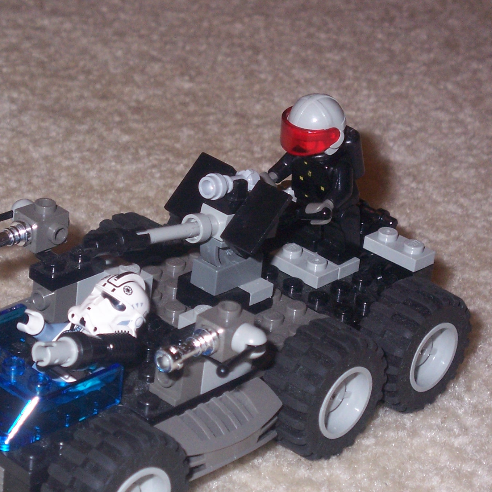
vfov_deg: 15.3
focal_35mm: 114
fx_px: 1833
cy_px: 304
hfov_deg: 15.3
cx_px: 175
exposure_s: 1/100
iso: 125
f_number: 4.2
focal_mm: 12.4
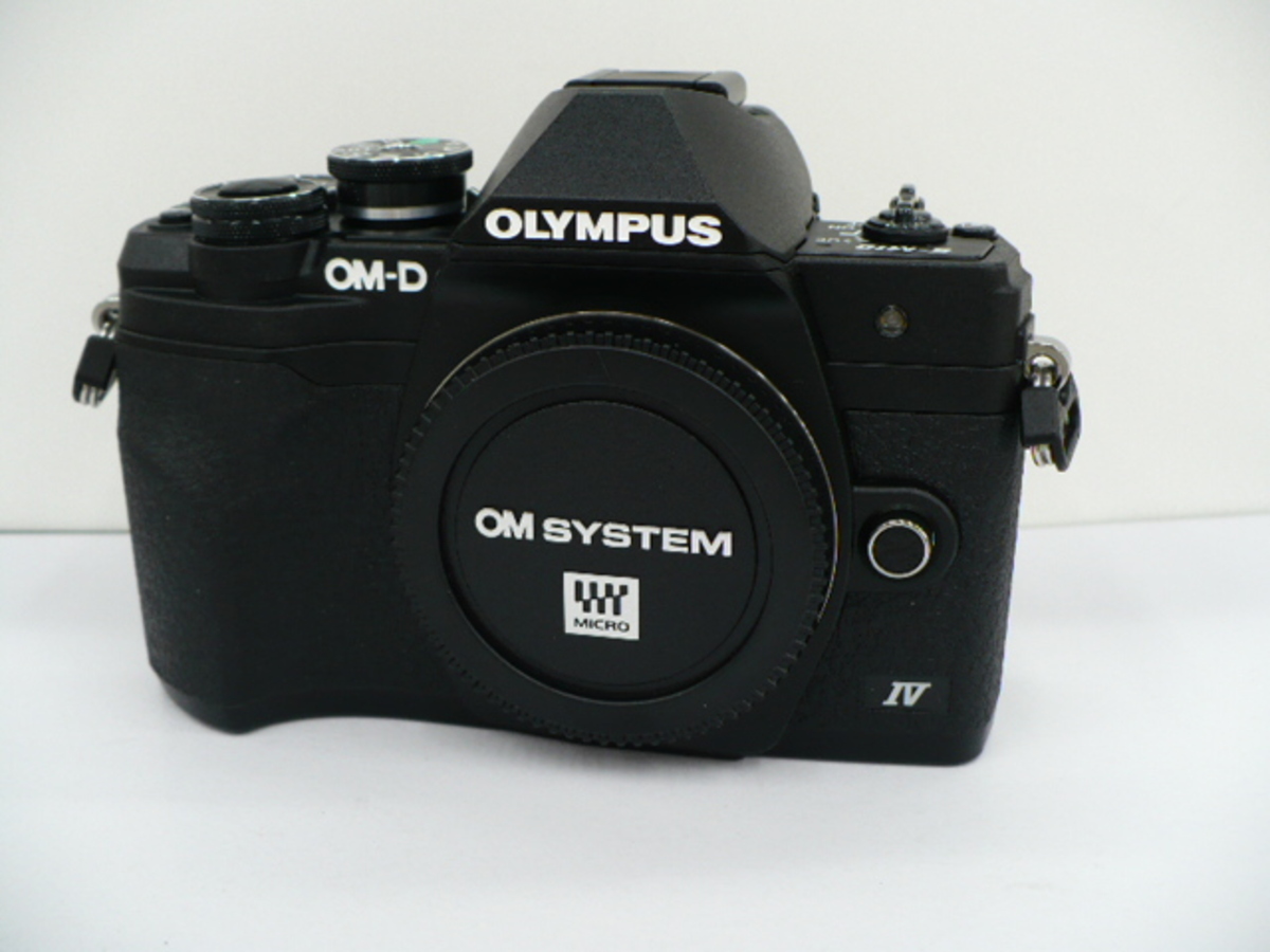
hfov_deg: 50.1
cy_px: 476
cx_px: 635
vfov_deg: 38.7
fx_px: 1357
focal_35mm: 37
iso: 100
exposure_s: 1/50
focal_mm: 6.1
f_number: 2.8
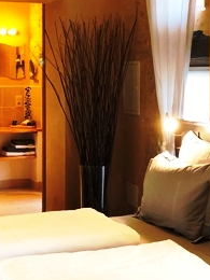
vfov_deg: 22.7
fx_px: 696
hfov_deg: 17.2
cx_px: 112
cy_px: 93
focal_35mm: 86
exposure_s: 1/17
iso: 40
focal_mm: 3.99
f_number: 1.8
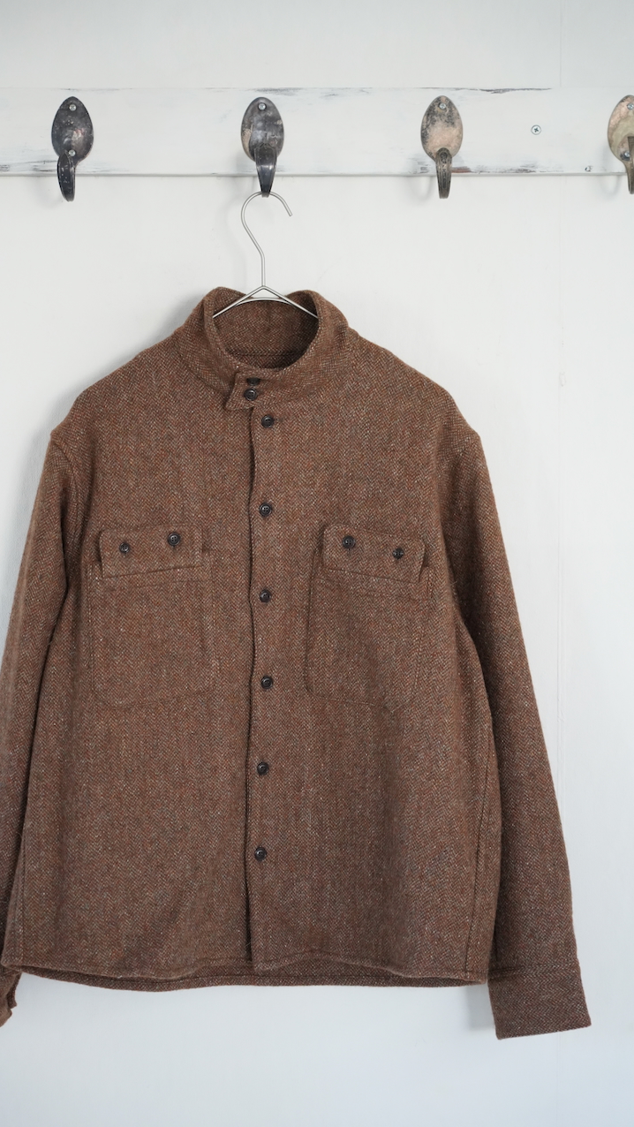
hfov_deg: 14.7
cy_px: 564
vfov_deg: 25.9
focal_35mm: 82
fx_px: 2450
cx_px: 280
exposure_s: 1/500
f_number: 4
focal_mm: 78
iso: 4000
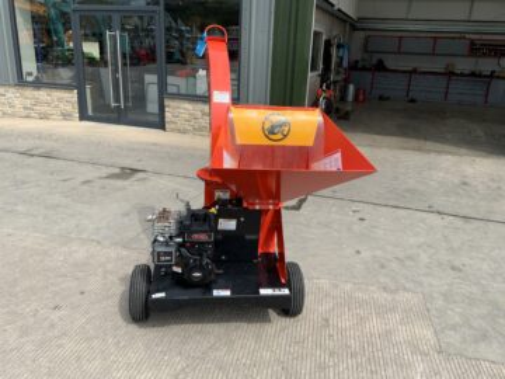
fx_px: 423
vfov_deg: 48.2
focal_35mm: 29
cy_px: 190
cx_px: 252
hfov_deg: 61.7
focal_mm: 3
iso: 16
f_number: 1.8
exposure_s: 1/1098
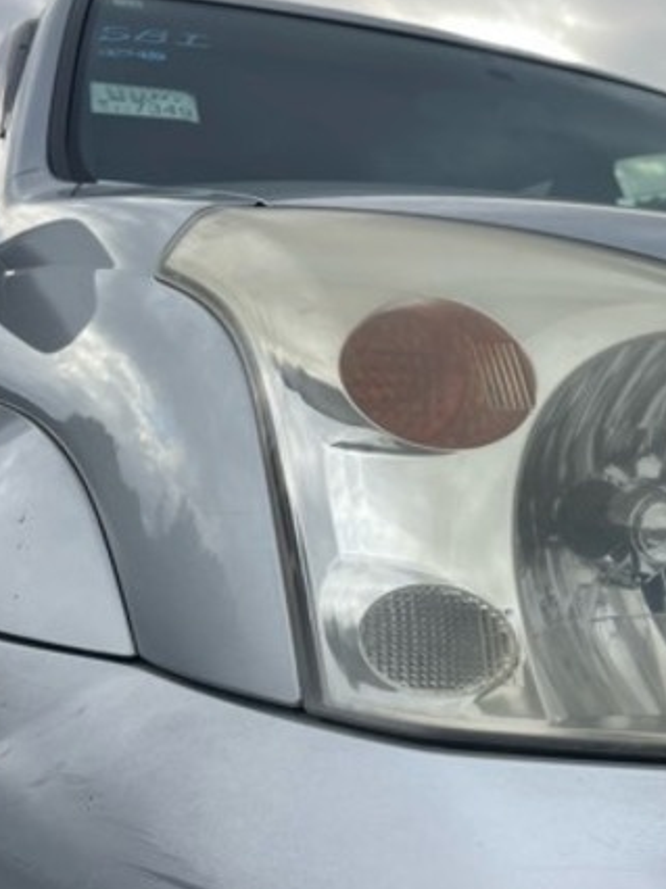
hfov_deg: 29.2
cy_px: 478
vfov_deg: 40.4
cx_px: 641
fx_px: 1207
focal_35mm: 47
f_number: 1.6
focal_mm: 5.1
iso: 32
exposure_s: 1/1767
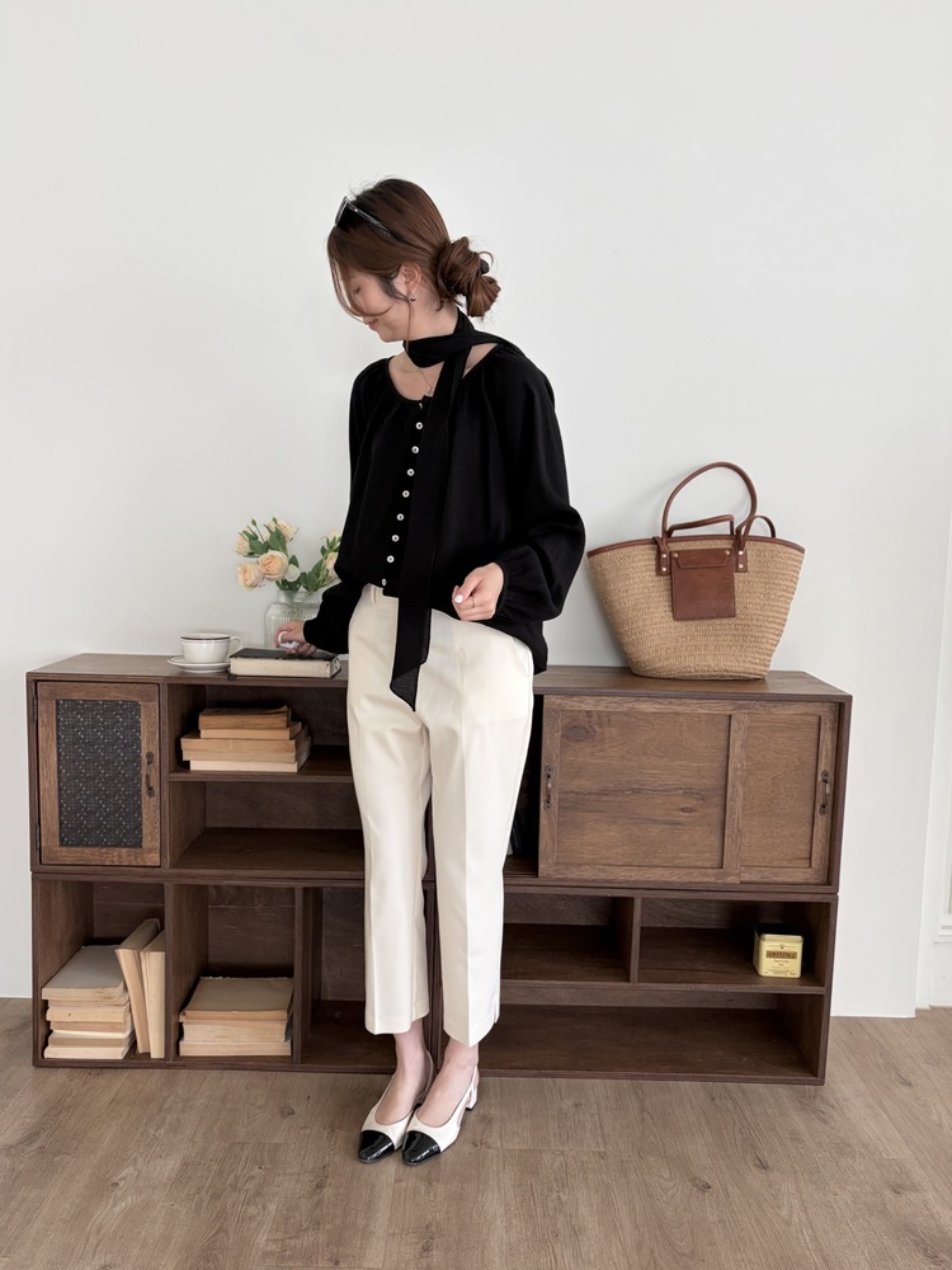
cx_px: 476
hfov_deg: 53.1
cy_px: 635
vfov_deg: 67.3
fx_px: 953
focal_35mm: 26
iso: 125
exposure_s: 1/101
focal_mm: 5.96
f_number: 1.6
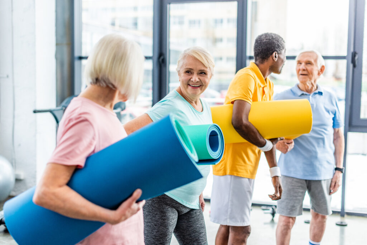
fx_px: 510
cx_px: 184
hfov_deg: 39.6
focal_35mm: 50
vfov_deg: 27.0
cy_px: 122
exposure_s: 1/200
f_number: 2.5
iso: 320
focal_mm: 50
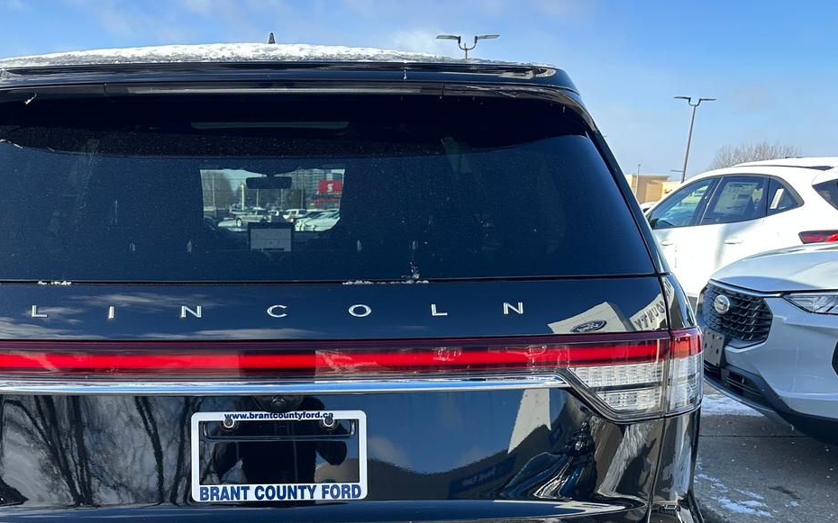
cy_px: 398
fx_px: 799
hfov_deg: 54.4
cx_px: 292
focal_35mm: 35
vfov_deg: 35.4
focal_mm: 6.86
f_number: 1.78
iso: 80
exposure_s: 1/1029
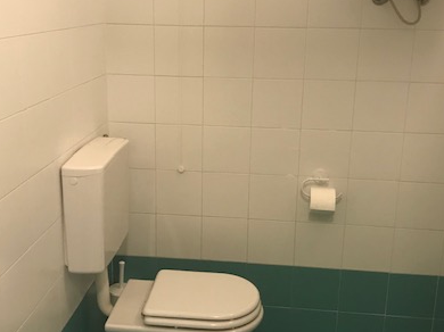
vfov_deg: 31.5
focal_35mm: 46
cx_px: 211
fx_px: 590
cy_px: 156
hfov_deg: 41.2
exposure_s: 1/17
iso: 50
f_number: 1.8
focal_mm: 3.99
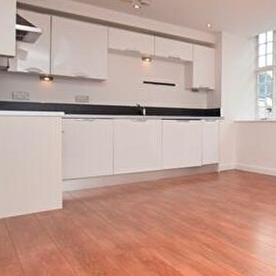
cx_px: 315
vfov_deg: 52.5
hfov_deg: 40.4
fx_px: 280
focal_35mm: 31
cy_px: 130
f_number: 5.6
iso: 250
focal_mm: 10
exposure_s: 1/125
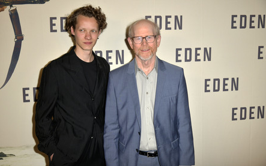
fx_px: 413
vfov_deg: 22.8
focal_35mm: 57
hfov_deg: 35.7
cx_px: 134
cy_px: 80
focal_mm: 55
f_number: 5.6
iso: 250
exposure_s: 1/250
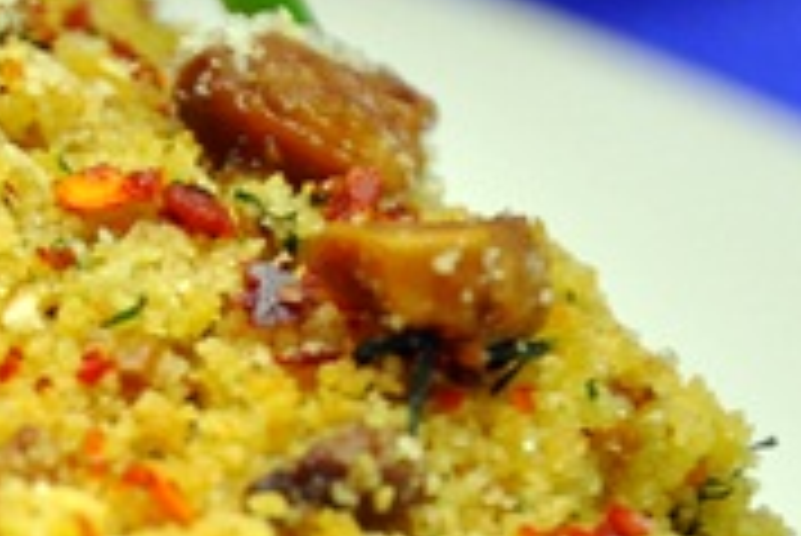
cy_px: 680
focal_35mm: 574
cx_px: -9
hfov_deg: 3.6
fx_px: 12778
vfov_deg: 2.4
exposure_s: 1/100
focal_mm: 105
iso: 800
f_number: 5.6
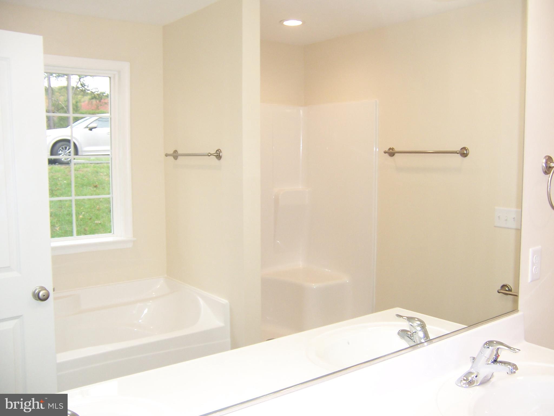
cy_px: 208
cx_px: 277
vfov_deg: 42.9
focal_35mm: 33
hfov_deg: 55.4
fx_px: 528
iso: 140
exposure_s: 1/90
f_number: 2.8
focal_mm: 5.5
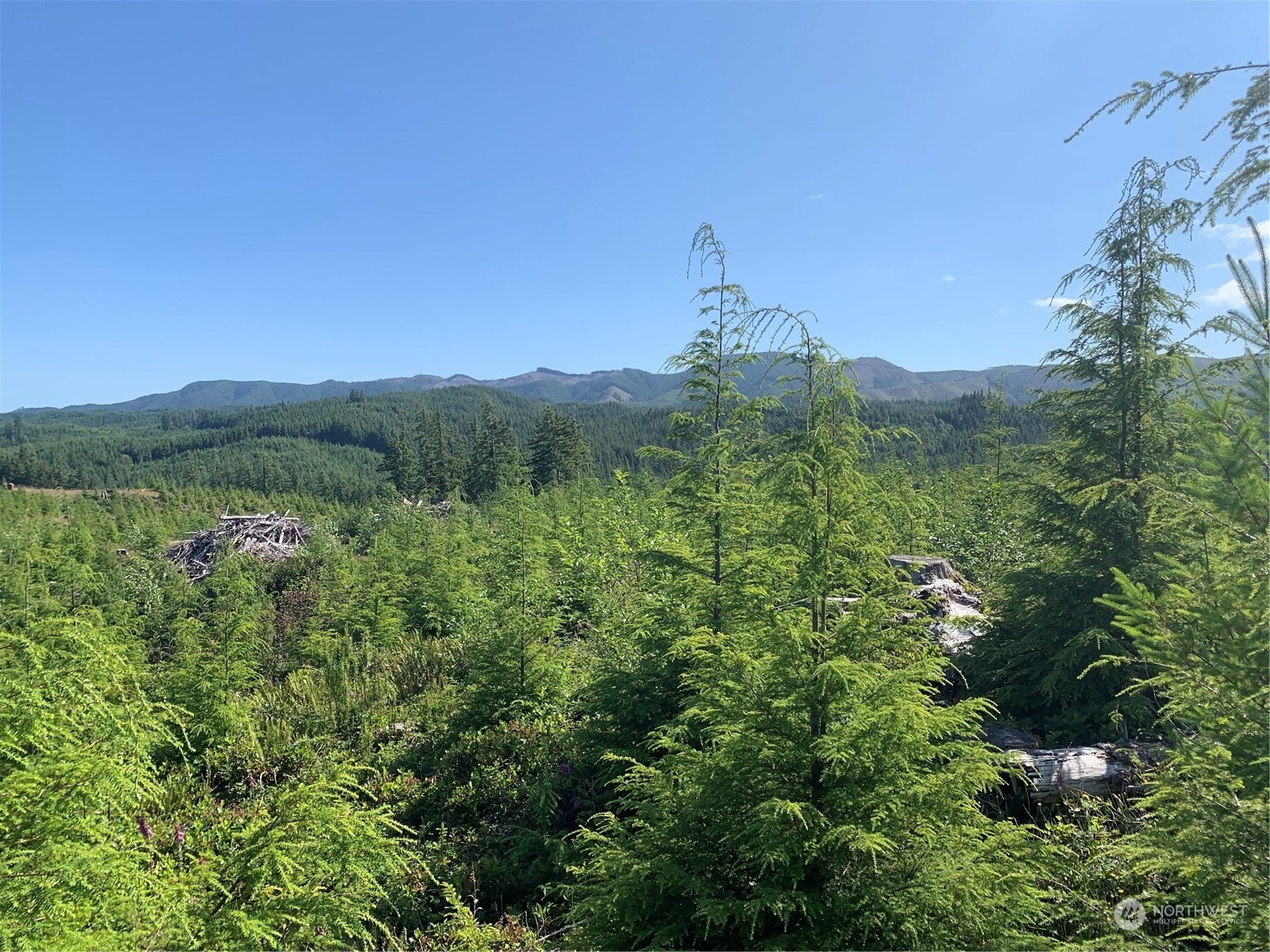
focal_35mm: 26
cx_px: 635
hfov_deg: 67.3
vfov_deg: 53.1
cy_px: 476
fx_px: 954
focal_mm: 4.25
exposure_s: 1/2611
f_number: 1.8
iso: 25
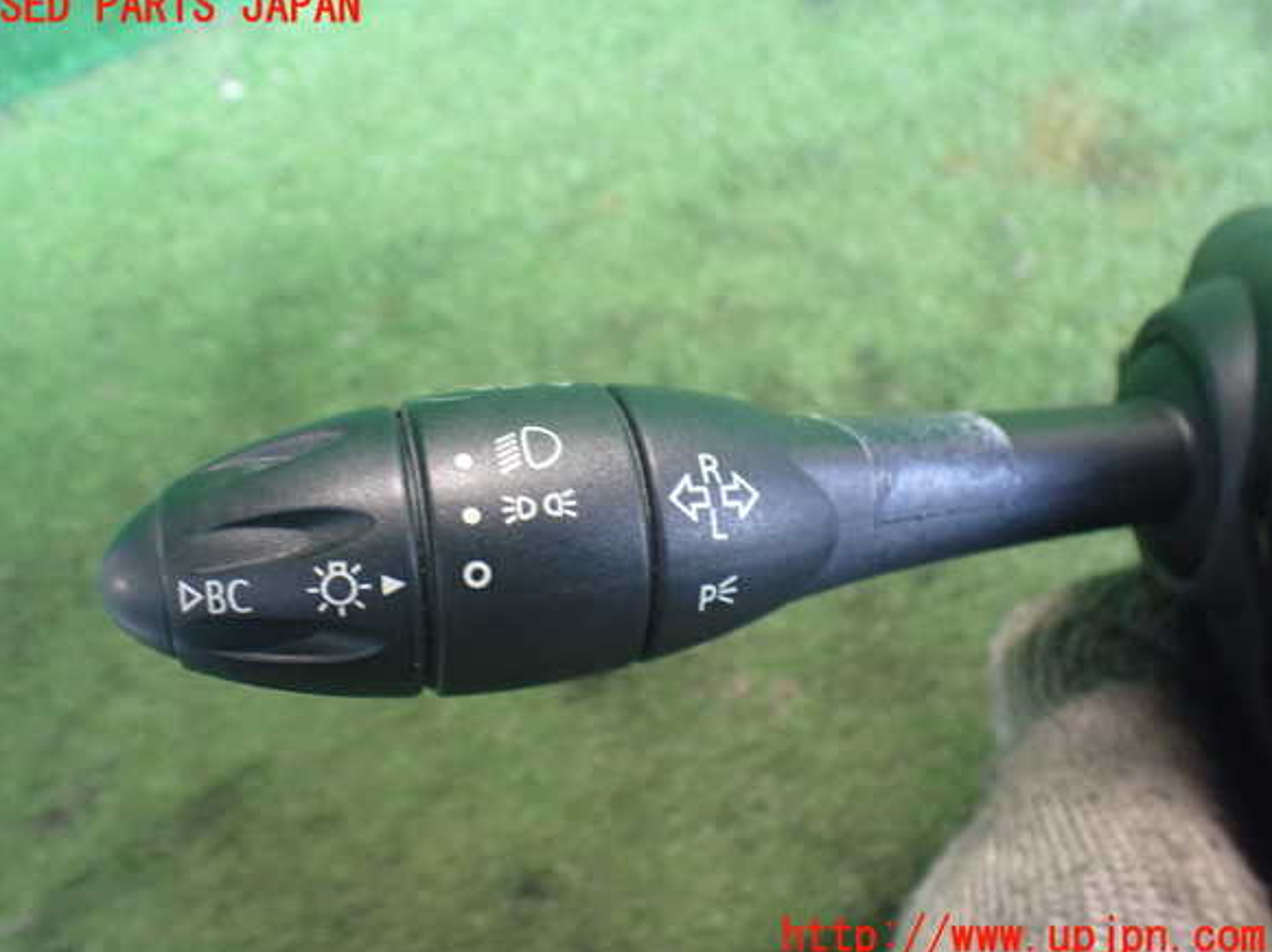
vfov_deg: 45.4
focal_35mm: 31
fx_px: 1138
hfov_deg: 58.4
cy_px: 473
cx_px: 620
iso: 800
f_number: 2.3
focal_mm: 5.4
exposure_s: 1/40
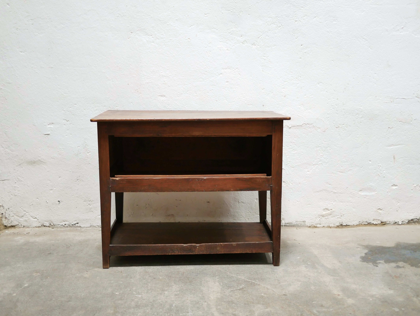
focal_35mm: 40
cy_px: 158
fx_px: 486
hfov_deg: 46.8
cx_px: 210
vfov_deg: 36.0
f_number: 1.7
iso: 1000
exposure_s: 1/60
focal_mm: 20
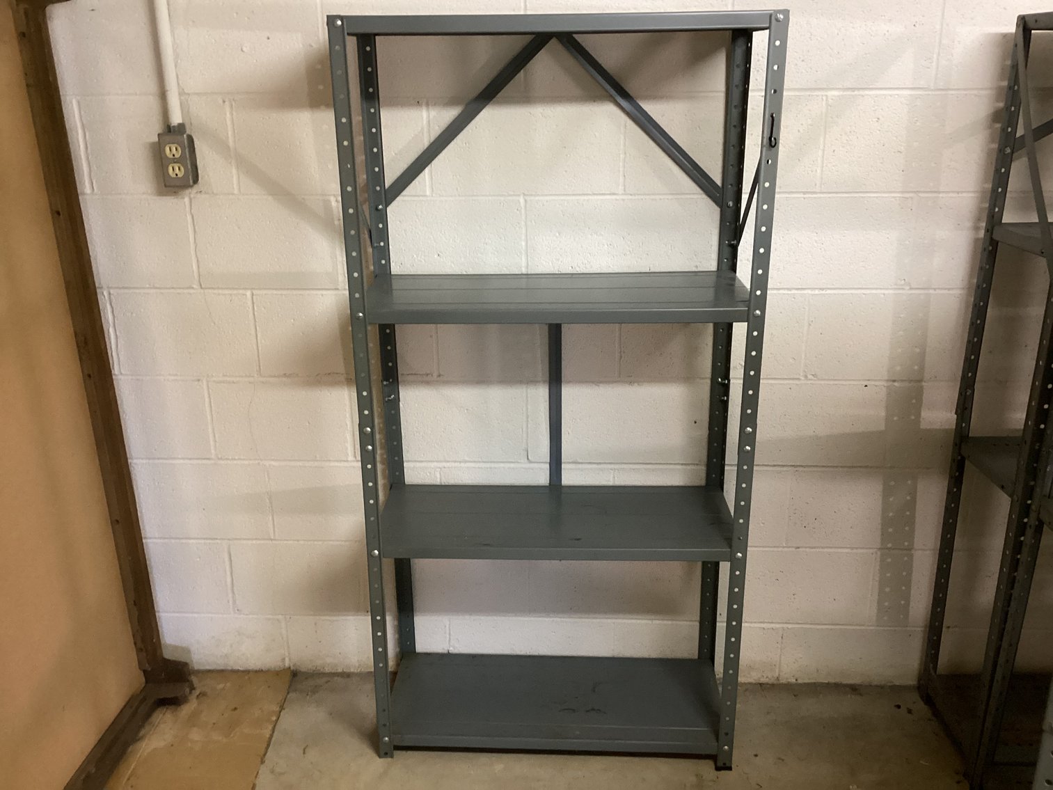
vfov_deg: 45.4
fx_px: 943
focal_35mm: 31
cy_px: 395
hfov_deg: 58.3
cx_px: 526
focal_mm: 3.3
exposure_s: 1/33
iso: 250
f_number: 2.4
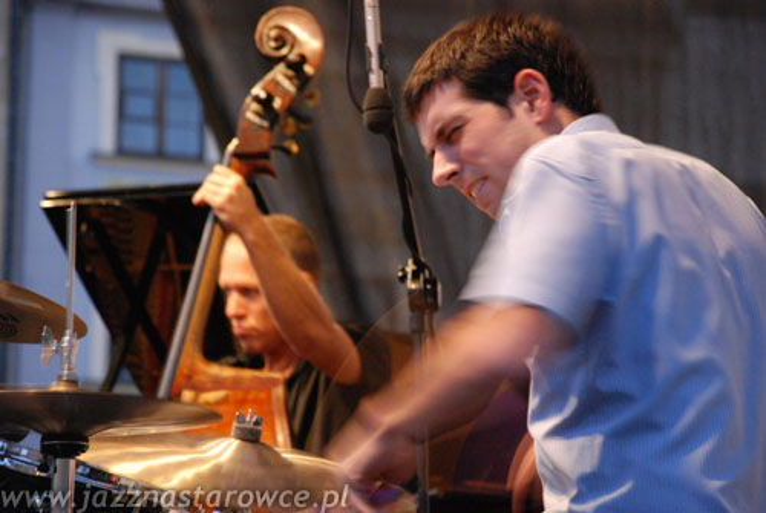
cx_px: 383
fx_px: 3356
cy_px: 256
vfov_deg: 8.7
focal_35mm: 158
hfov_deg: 13.0
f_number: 5.6
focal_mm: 105
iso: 1250
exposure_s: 1/15
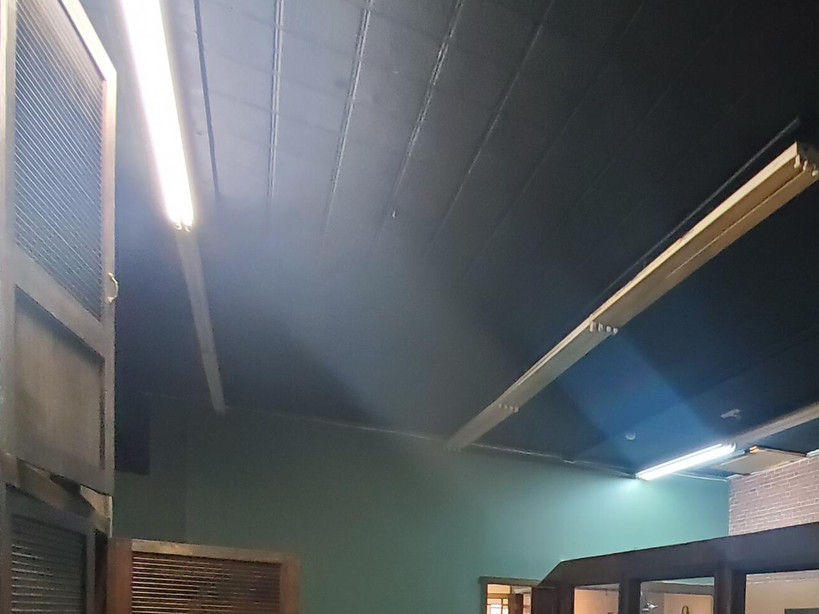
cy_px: 666
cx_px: 640
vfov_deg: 39.0
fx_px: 710
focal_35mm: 30
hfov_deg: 56.2
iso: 800
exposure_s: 1/24
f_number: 2.2
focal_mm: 1.8
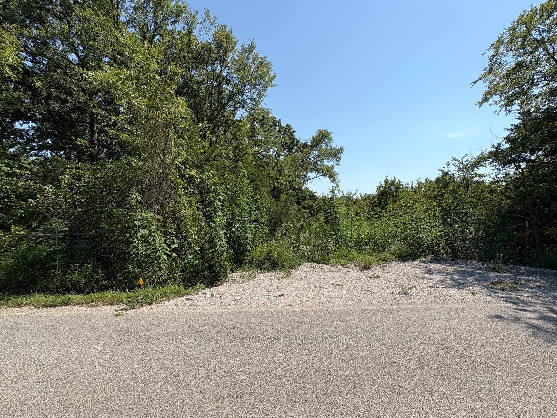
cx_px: 278
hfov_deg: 94.5
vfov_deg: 78.1
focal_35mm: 16
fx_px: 257
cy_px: 214
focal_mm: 2.22
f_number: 2.2
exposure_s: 1/1880
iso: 50
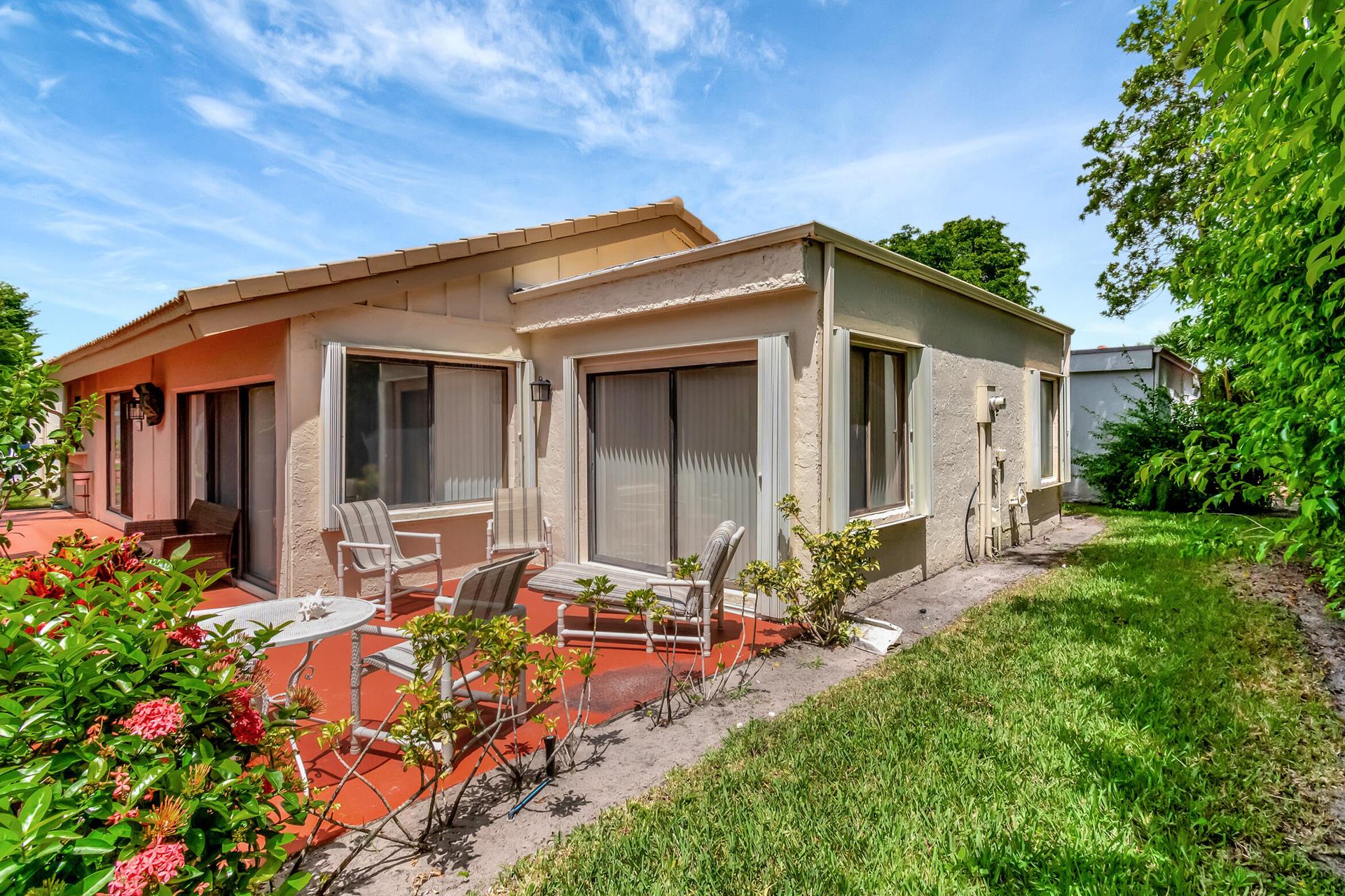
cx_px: 704
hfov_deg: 96.7
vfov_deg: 73.7
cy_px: 434
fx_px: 598
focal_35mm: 16
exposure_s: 1/5000
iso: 1000
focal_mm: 10
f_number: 8
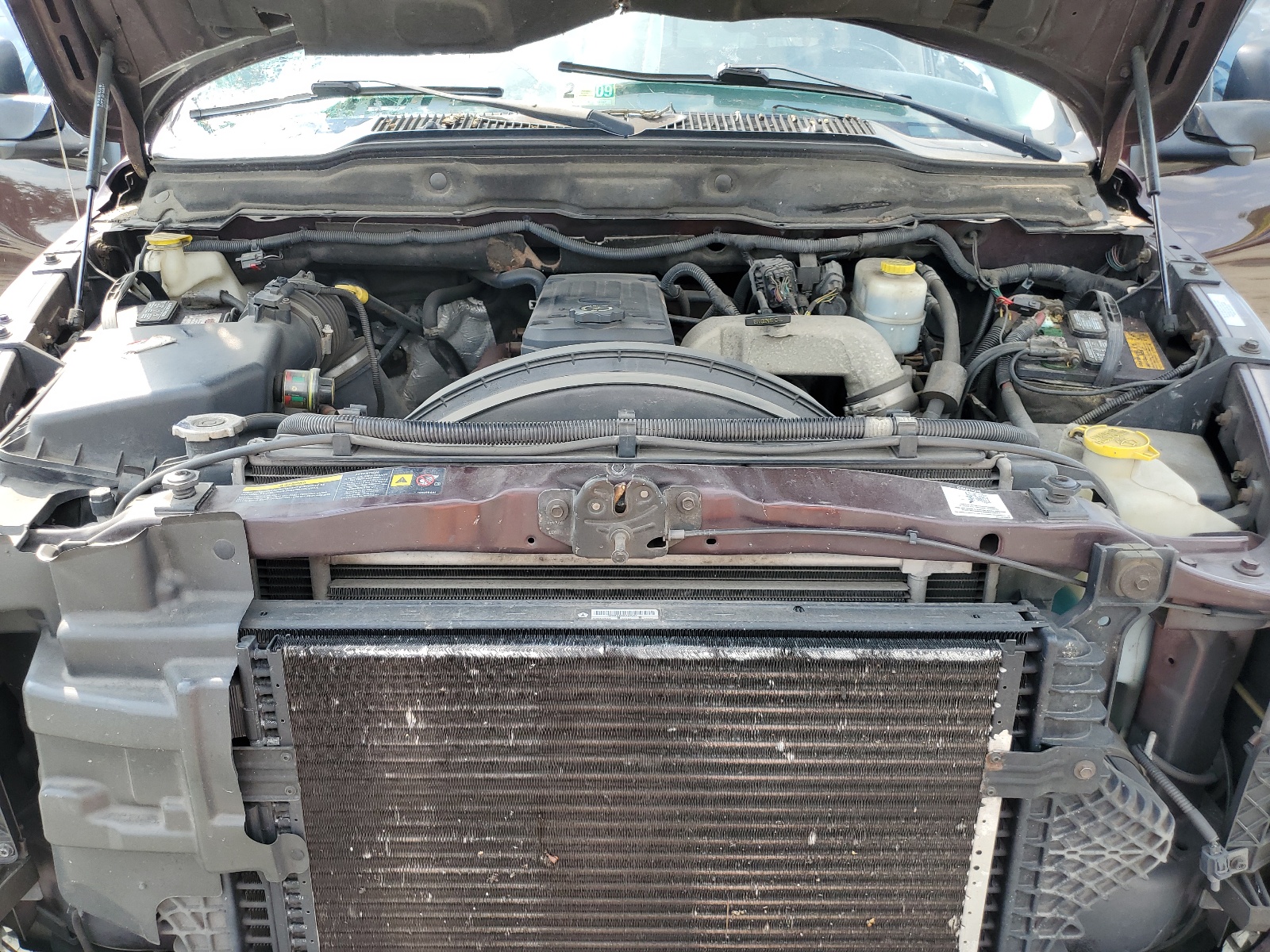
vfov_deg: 53.1
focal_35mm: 26
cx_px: 635
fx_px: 954
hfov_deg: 67.3
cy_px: 476
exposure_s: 1/417
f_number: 1.5
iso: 50
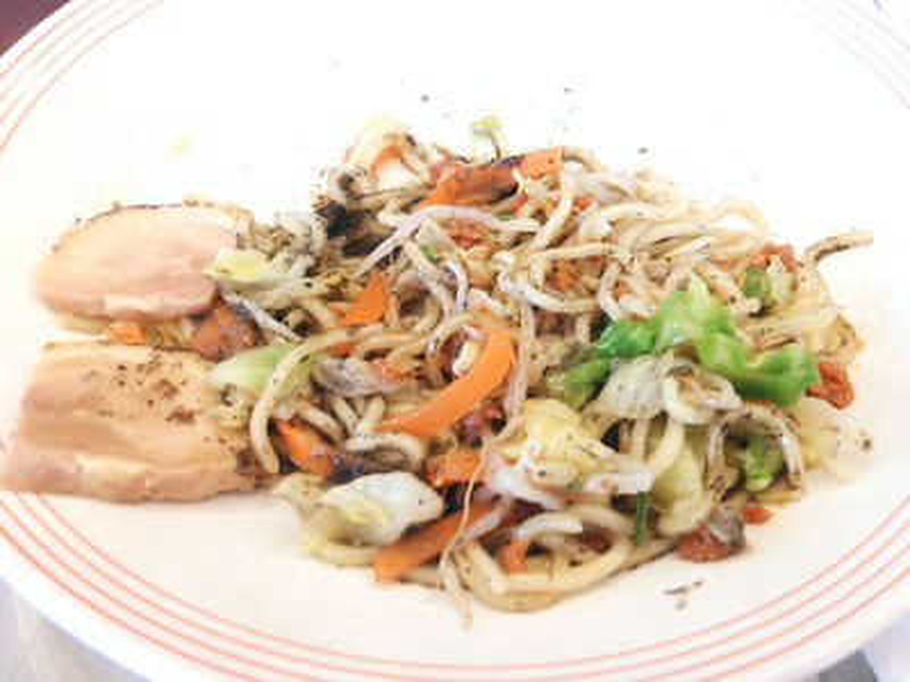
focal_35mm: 30
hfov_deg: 60.0
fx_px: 789
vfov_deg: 46.8
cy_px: 341
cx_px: 455
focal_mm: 4.06
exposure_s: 1/48
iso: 80
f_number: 1.94
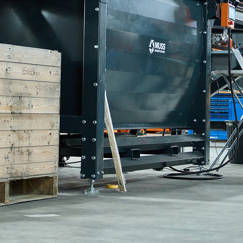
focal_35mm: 133
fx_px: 1056
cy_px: 15
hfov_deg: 13.1
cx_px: 69
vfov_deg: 13.0
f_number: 2.8
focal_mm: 53
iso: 400
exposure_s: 1/80
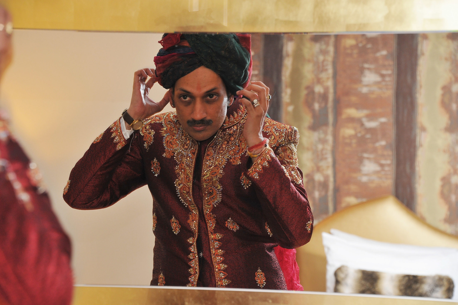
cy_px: 152
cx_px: 229
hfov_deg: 14.2
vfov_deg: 9.5
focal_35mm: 145
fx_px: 1844
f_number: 7.1
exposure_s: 1/20
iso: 1250
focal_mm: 145
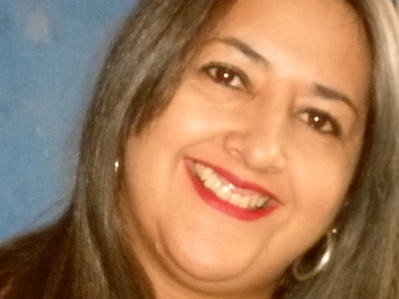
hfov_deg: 11.0
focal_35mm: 180
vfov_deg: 8.2
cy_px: 111
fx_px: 2075
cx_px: 260
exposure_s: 1/100
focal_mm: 19.2
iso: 1600
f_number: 6.1
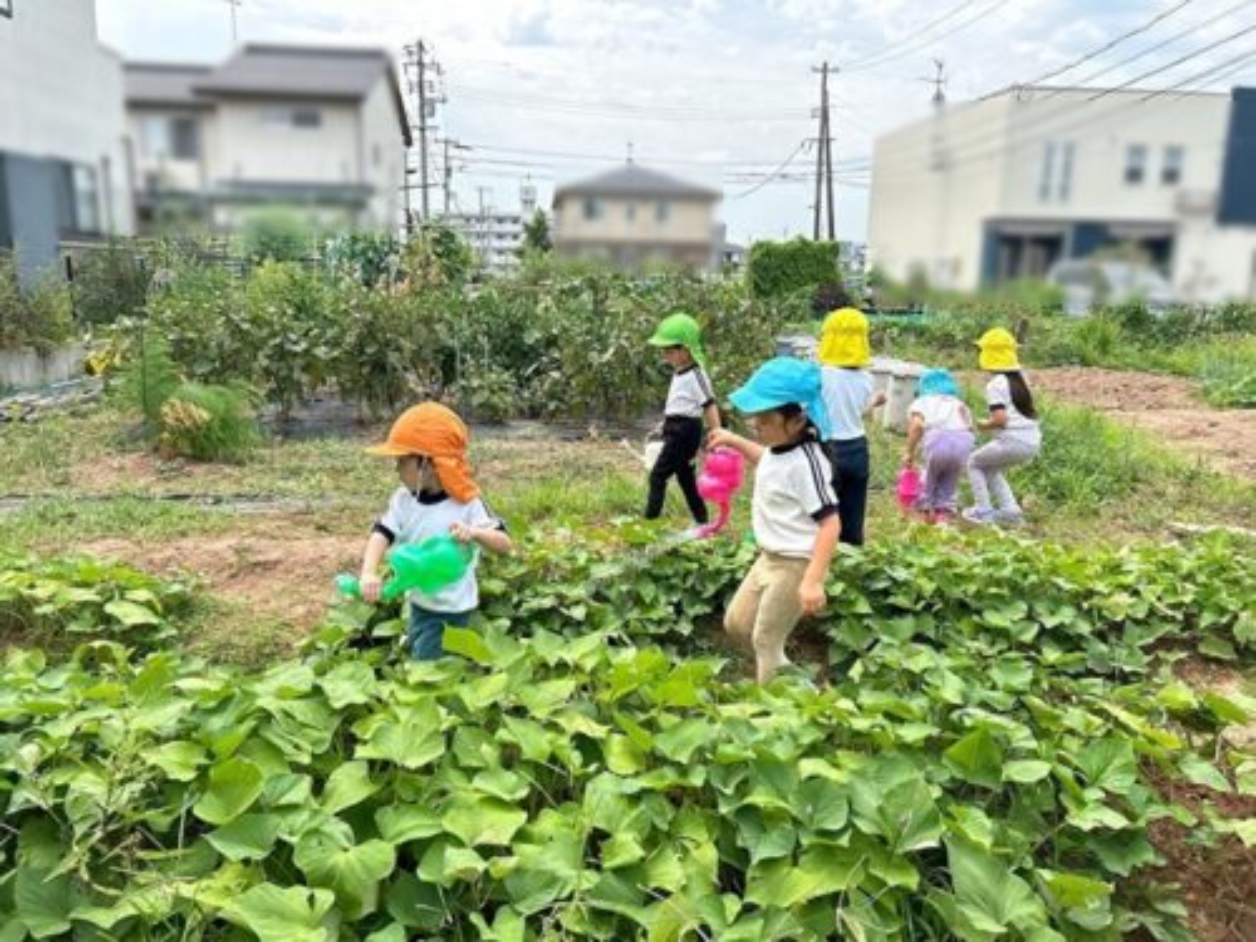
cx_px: 628
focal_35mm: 26
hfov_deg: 67.3
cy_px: 471
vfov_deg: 53.1
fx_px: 943
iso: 50
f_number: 1.5
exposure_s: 1/1901
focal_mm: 5.7
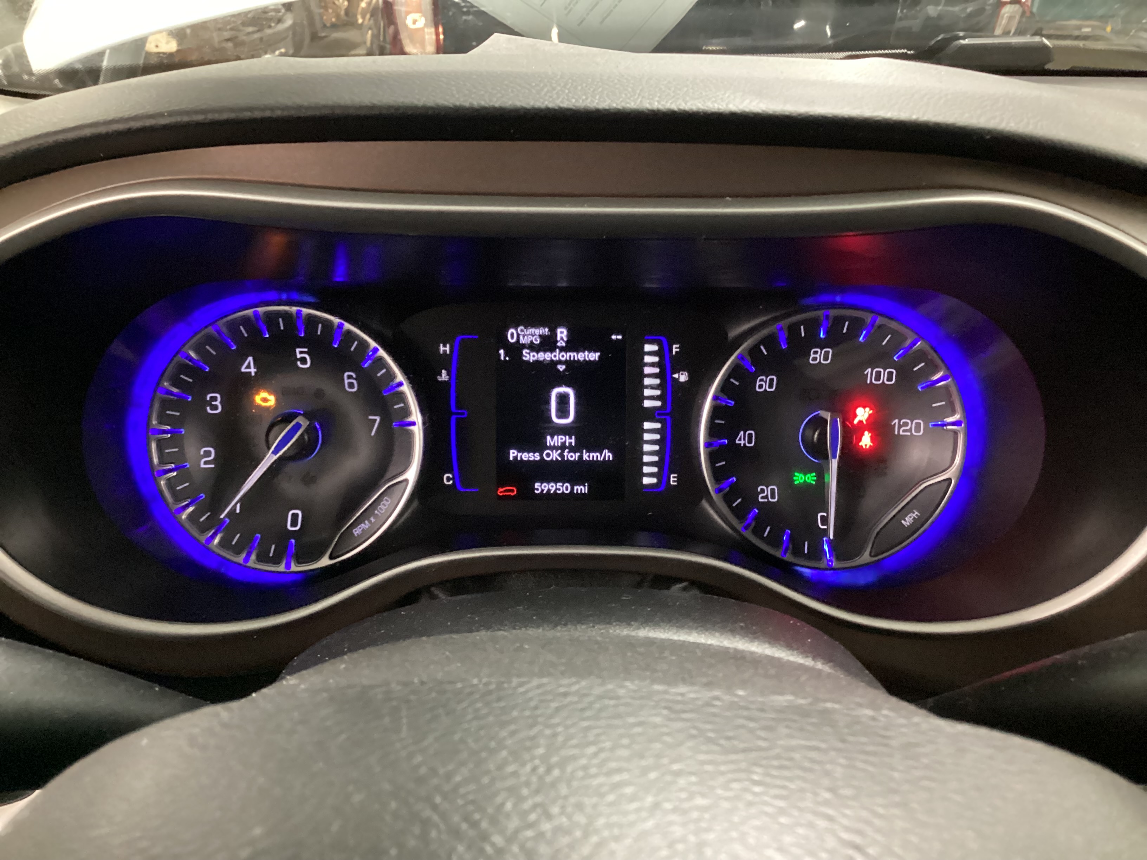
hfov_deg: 58.4
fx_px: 1027
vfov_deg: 45.4
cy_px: 430
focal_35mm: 31
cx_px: 574
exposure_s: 1/17
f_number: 2.4
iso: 640
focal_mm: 3.3
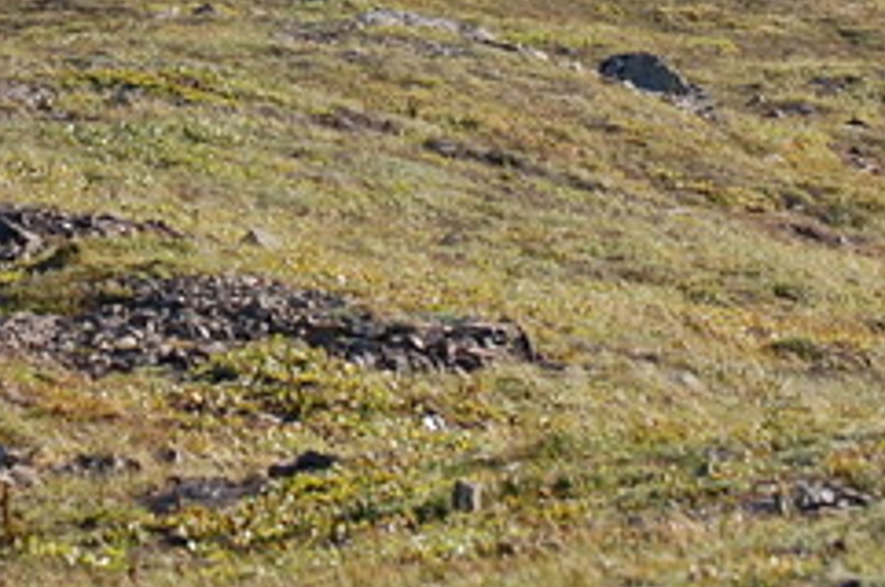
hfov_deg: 7.5
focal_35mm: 274
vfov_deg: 5.0
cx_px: 125
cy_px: -319
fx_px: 6718
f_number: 9
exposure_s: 1/320
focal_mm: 55
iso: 200
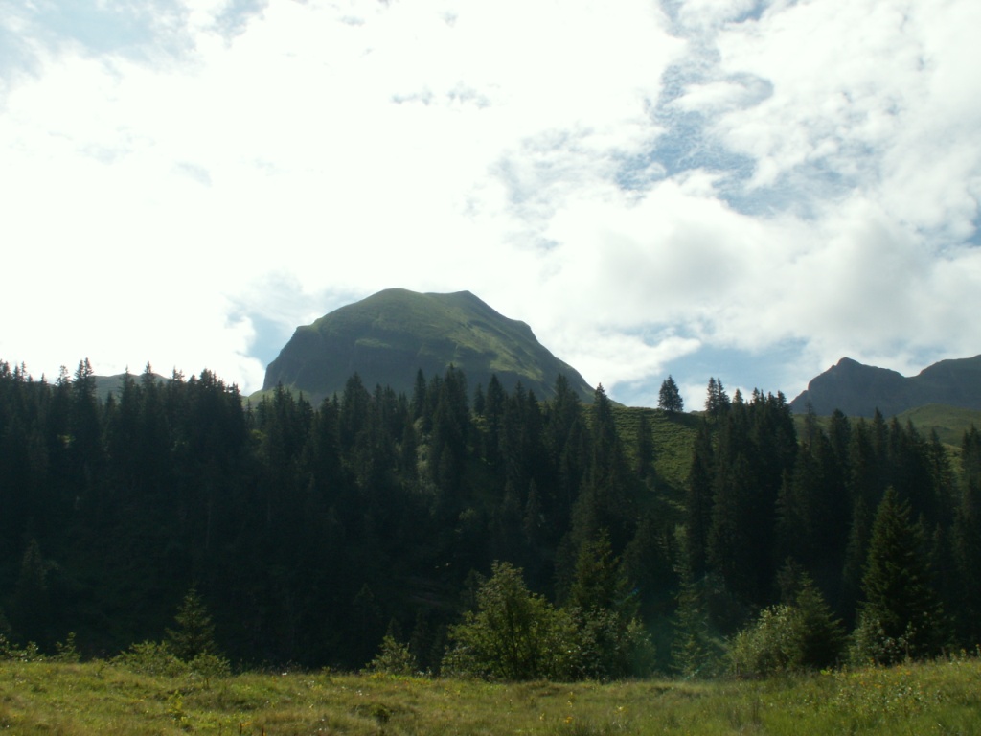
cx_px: 490
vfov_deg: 32.9
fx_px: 1247
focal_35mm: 44
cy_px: 368
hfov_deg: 42.9
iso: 50
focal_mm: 7.23
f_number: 8
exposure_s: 1/200
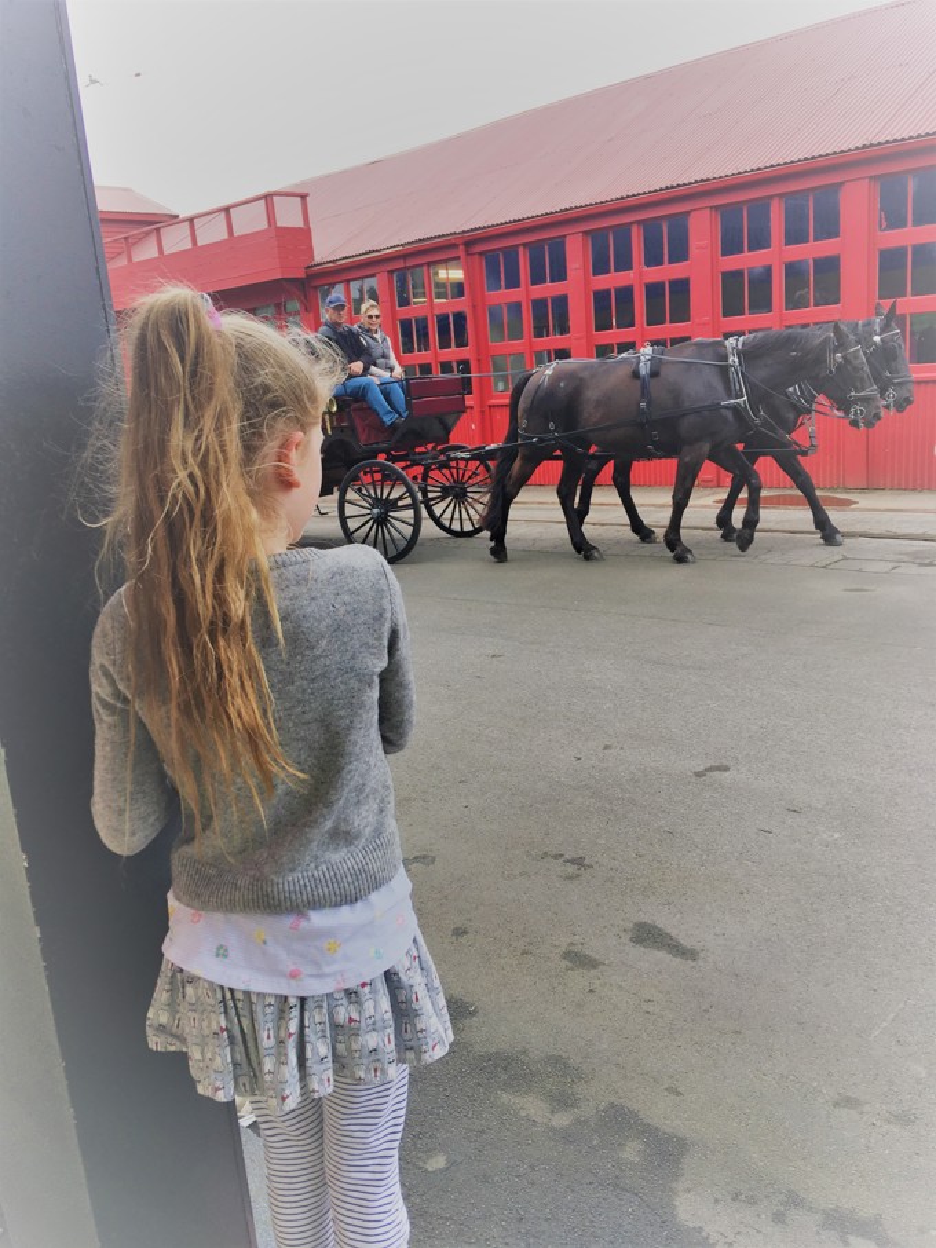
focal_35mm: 29
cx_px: 468
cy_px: 624
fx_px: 1046
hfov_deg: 48.2
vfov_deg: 61.7
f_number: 2.2
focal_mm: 4.15
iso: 25
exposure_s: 1/496
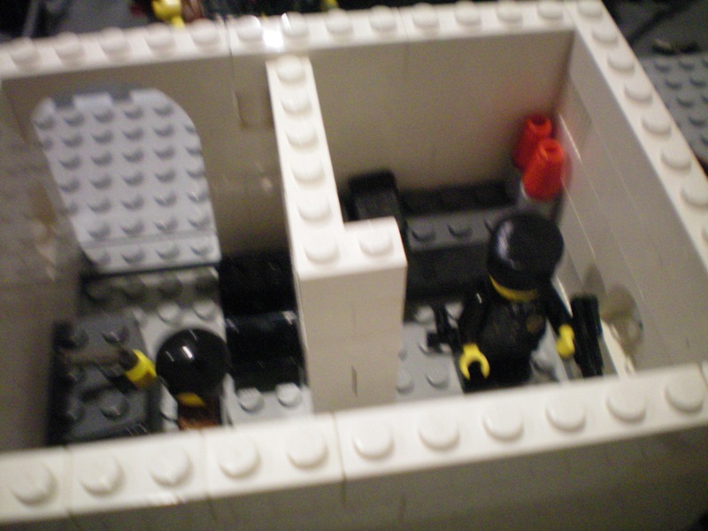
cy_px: 266
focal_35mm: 38
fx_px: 777
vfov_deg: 37.7
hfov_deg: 49.0
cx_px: 354
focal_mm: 6.3
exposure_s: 1/20
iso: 400
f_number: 3.1
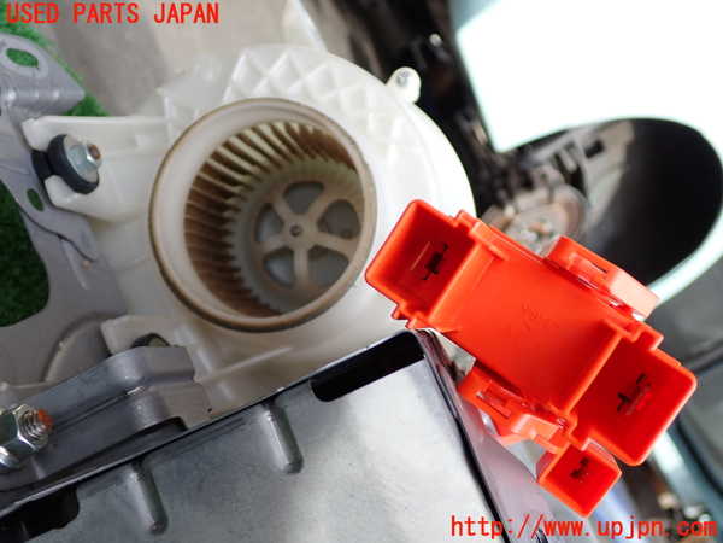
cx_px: 362
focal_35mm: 38
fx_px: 794
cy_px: 272
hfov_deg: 49.0
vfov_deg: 37.7
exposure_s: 1/200
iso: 100
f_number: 2.7
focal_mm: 6.83
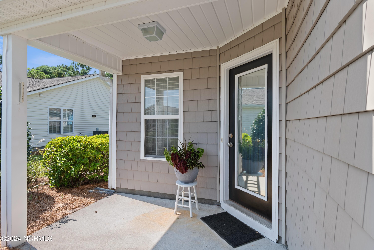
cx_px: 187
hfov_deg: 86.9
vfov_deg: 64.6
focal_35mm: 19
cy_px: 125
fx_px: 197
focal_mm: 13
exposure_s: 1/100
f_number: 5
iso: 100
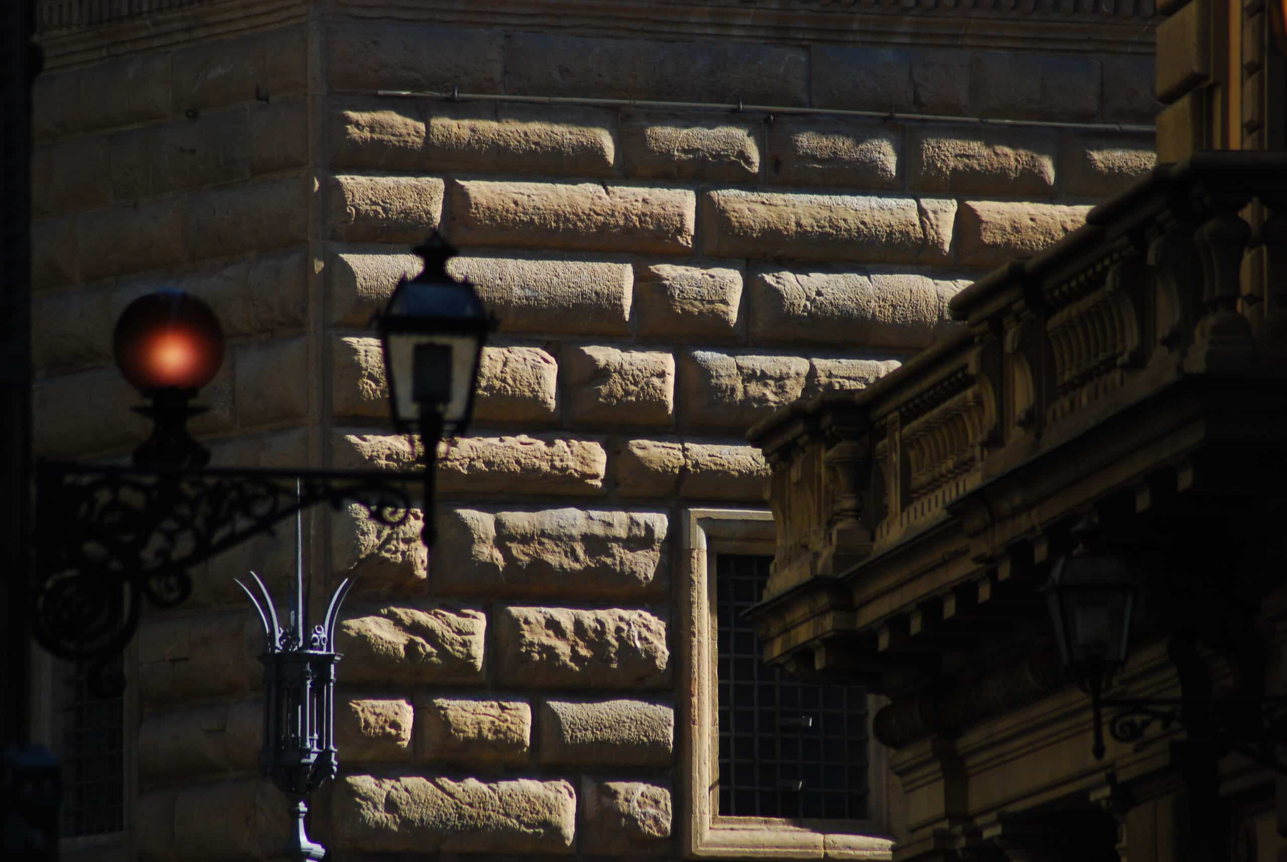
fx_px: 13423
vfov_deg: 3.7
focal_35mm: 375
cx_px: 644
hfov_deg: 5.5
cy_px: 431
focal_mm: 250
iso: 250
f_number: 5.3
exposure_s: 1/500
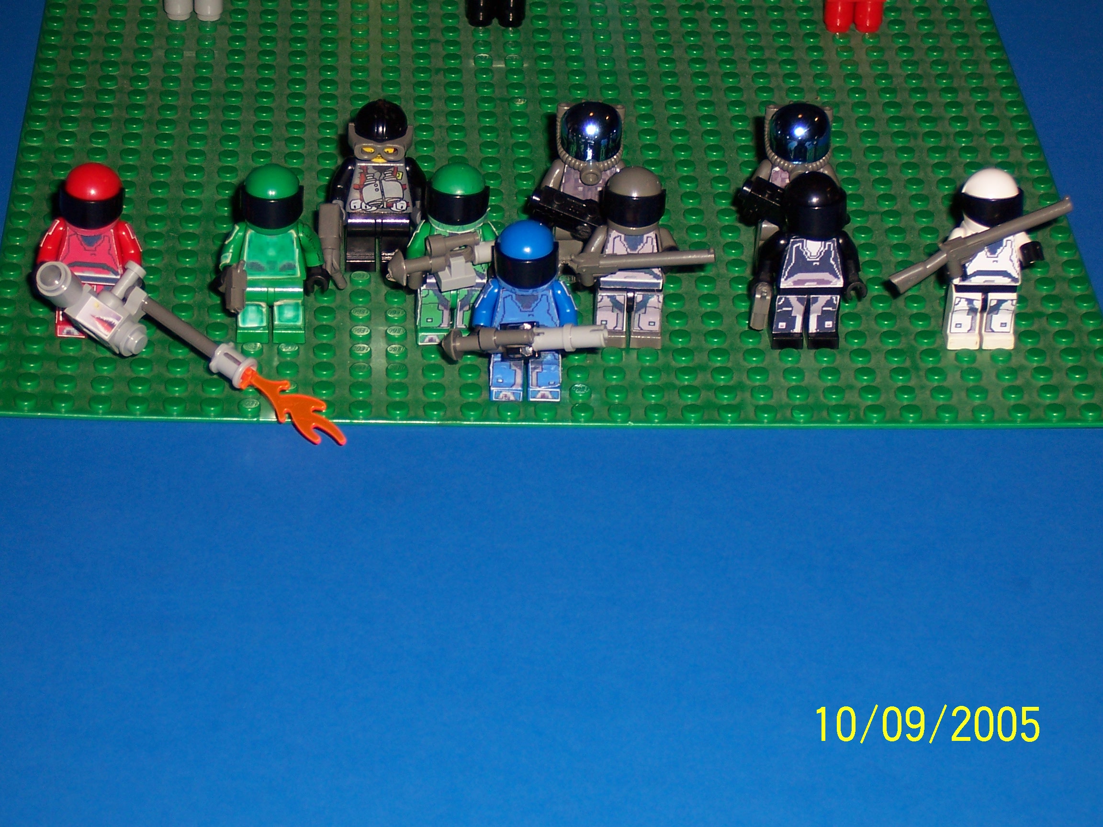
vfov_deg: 13.7
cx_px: 552
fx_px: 3441
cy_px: 414
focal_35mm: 108
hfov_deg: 18.2
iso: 80
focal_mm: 18
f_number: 4.8
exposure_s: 1/125
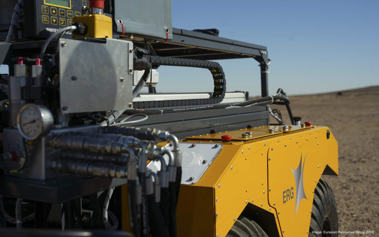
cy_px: 111
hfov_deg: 41.8
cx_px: 190
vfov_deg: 26.9
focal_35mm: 48
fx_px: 496
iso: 50
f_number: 5
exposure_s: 1/640
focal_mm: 47
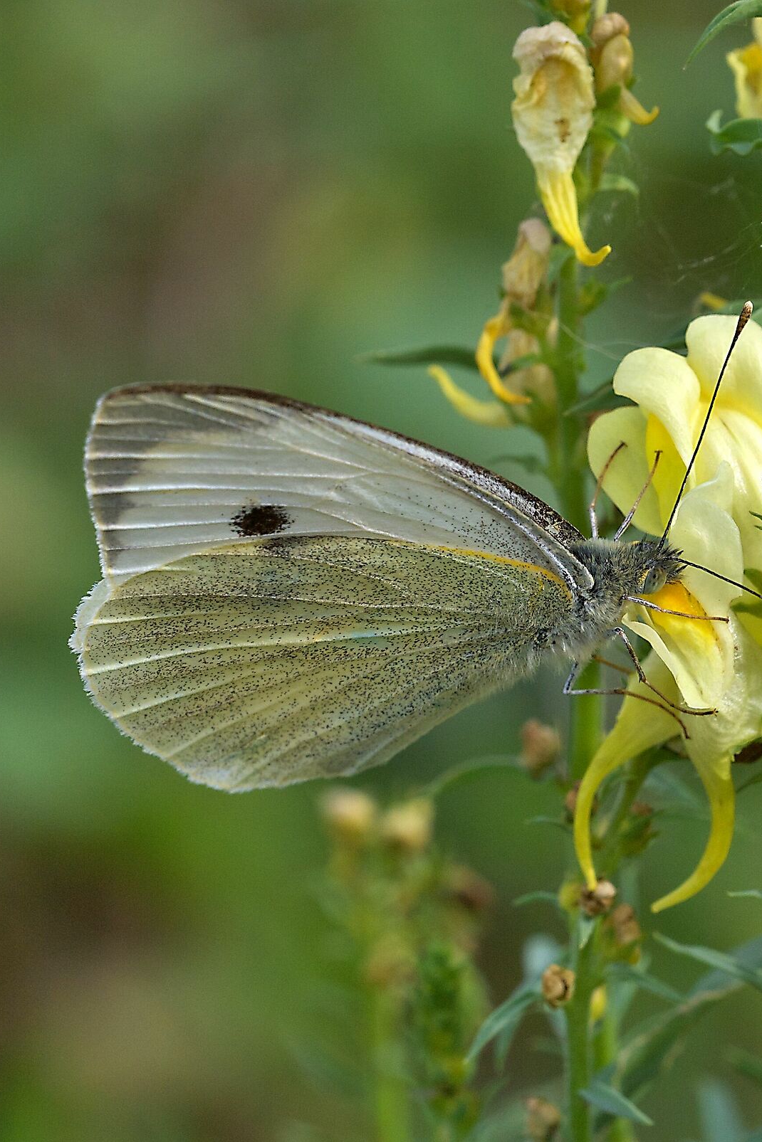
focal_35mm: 337
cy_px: 571
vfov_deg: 6.1
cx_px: 606
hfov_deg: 4.1
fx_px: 10699
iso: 200
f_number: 11
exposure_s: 1/320
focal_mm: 150
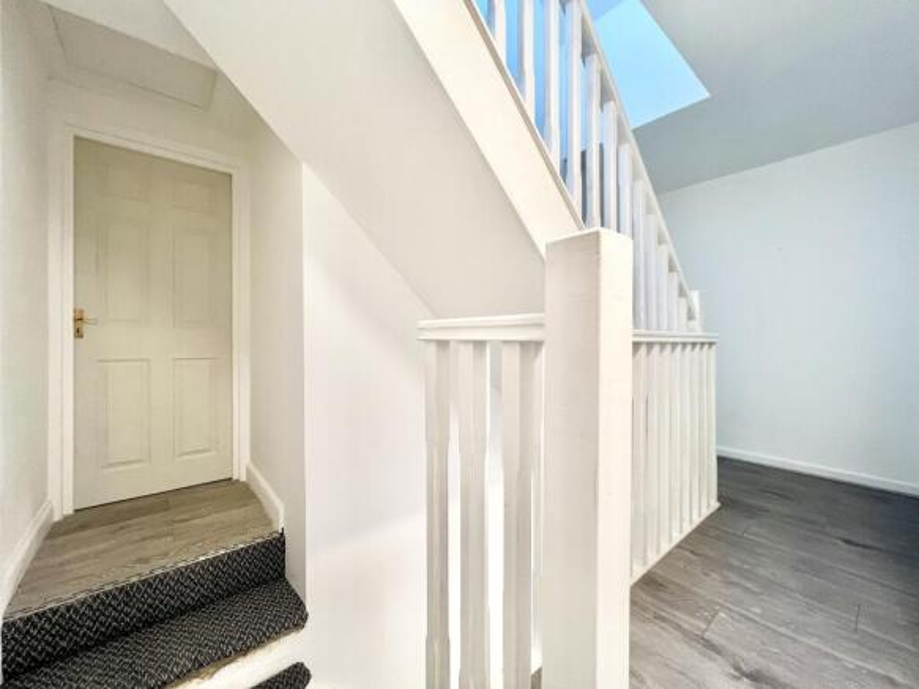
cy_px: 344
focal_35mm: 13
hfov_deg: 106.2
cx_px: 460
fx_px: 345
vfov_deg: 89.9
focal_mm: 1.57
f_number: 1.8
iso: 160
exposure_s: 1/50
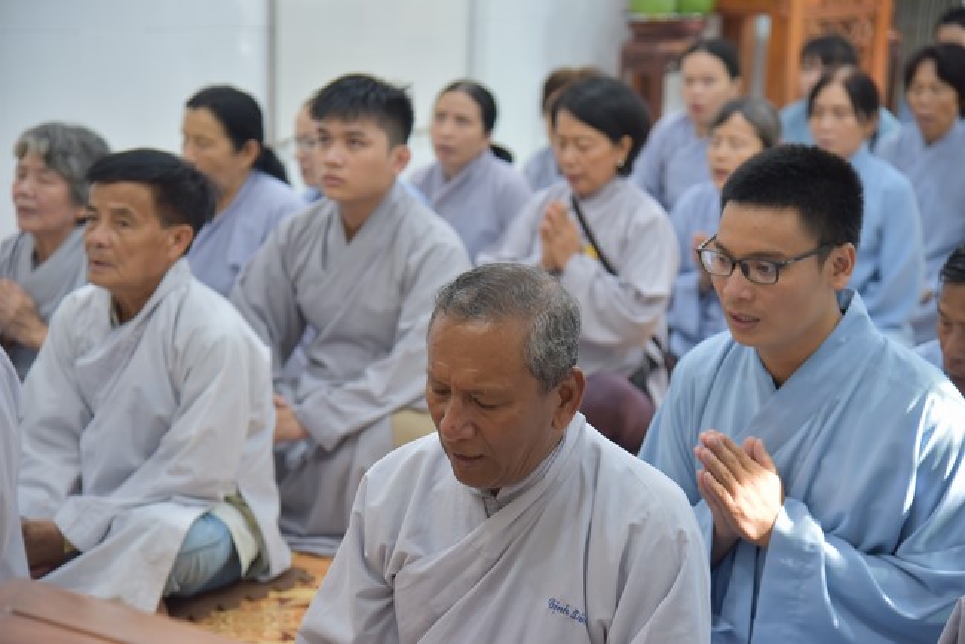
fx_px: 2279
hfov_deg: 23.9
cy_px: 322
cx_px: 482
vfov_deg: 16.1
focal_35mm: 85
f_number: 4
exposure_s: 1/125
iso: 1400
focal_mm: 85
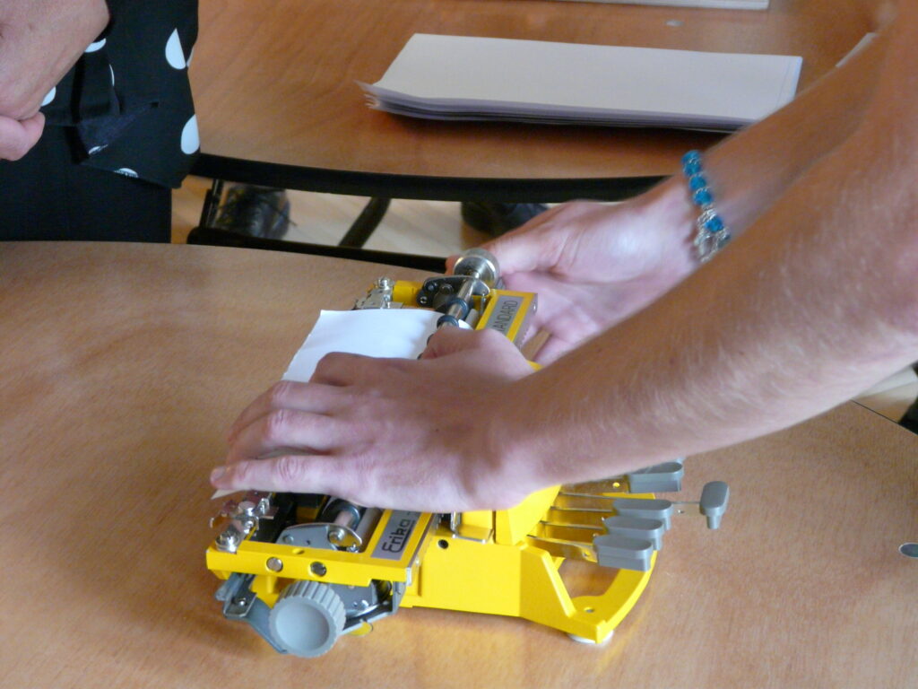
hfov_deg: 20.4
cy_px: 344
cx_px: 459
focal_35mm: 96
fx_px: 2546
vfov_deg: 15.4
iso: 400
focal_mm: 15.8
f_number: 3.6
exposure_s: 1/13
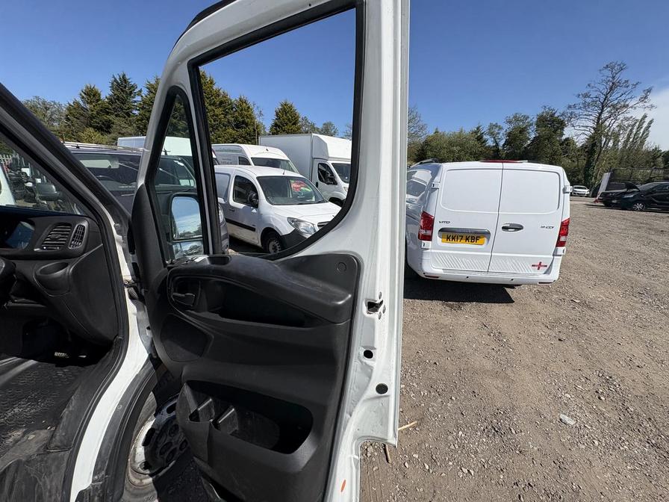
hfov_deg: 102.1
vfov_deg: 85.7
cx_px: 334
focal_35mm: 14
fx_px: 271
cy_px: 251
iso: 40
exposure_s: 1/2208
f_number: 2.2
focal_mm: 2.22
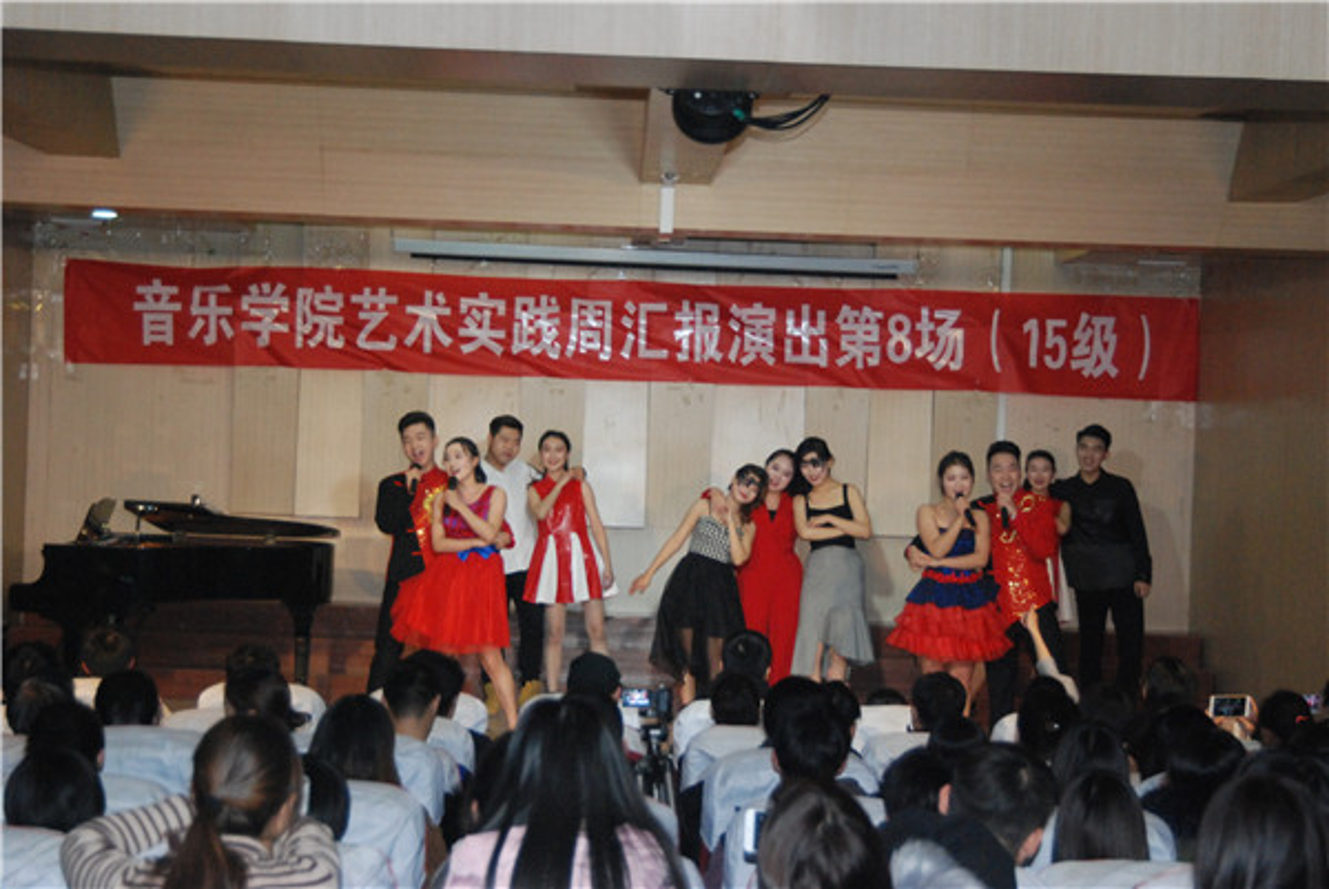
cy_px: 444
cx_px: 664
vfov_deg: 19.0
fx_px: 2660
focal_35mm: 72
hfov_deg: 28.1
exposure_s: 1/60
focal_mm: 48
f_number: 5.6
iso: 1600
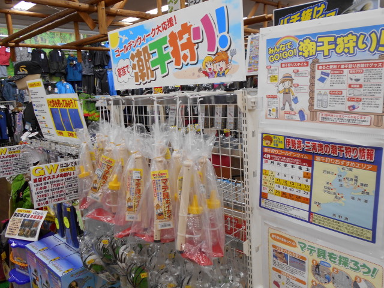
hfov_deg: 60.0
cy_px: 144
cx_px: 192
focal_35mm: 30
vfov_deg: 46.8
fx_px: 333
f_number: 3.4
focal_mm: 5.1
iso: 110
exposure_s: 1/30
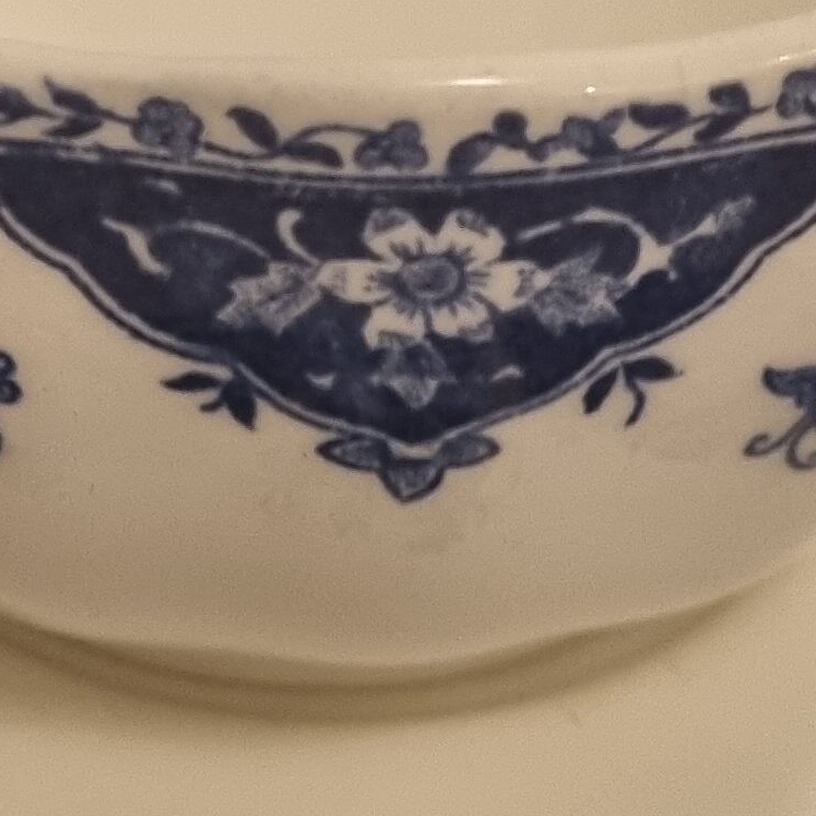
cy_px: 161
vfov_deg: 14.0
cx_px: 159
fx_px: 3307
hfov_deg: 14.0
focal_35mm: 124
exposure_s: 1/50
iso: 500
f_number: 1.8
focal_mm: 5.4
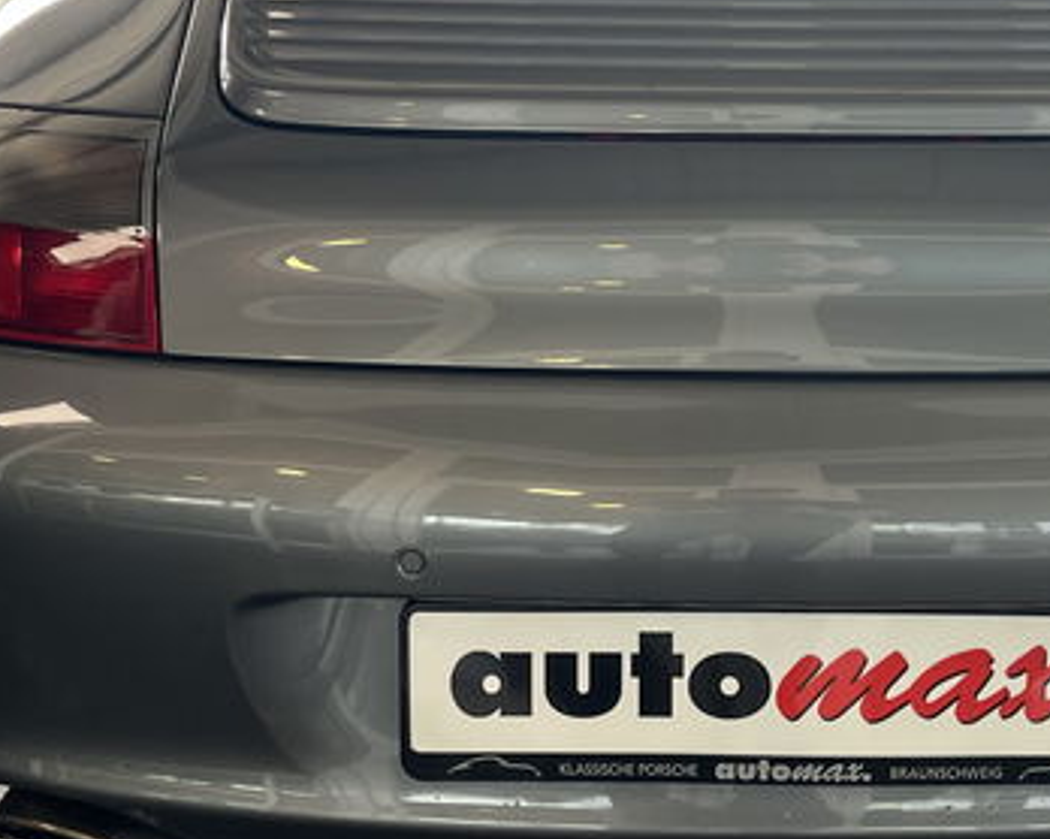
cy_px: 296
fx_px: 1739
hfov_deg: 33.1
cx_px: 757
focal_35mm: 56
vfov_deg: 27.0
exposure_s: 1/121
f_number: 1.6
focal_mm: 5.1
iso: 100
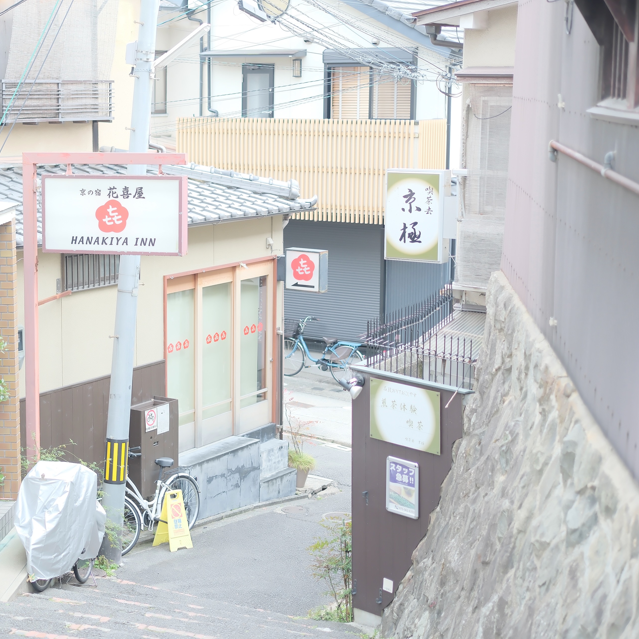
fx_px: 1337
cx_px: 159
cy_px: 320
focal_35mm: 64
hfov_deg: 26.5
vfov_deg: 26.9
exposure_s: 1/400
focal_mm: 33
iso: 500
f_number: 1.4
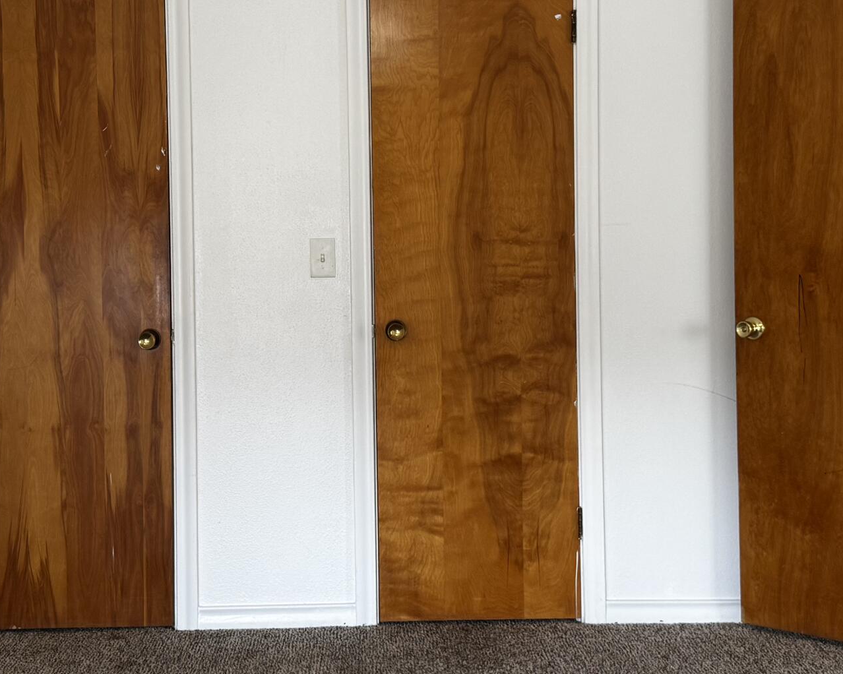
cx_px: 369
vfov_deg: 27.5
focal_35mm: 55
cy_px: 267
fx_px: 1372
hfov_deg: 34.1
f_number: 1.78
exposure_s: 1/121
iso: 125
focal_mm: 6.76
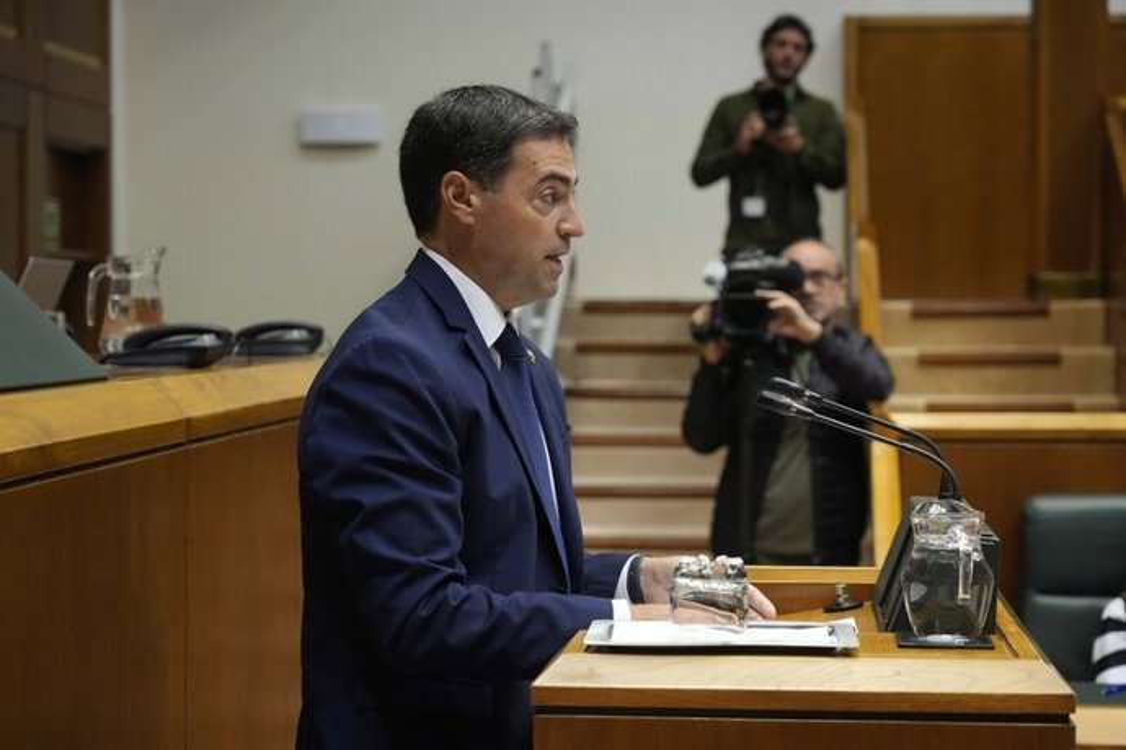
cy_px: 375
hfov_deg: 27.0
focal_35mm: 75
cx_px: 563
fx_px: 2346
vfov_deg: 18.2
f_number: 4.5
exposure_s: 1/320
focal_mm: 75
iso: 3200
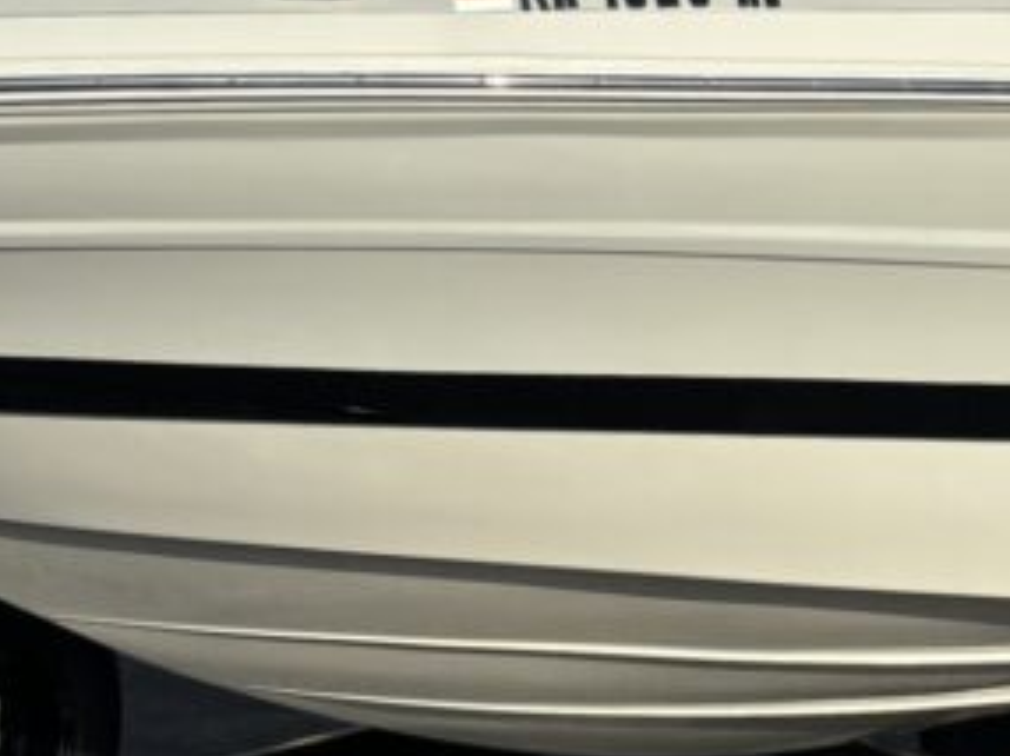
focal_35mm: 97
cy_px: 311
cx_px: 888
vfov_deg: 15.2
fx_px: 2828
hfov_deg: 19.9
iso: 50
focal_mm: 5.96
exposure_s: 1/5618
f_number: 1.6
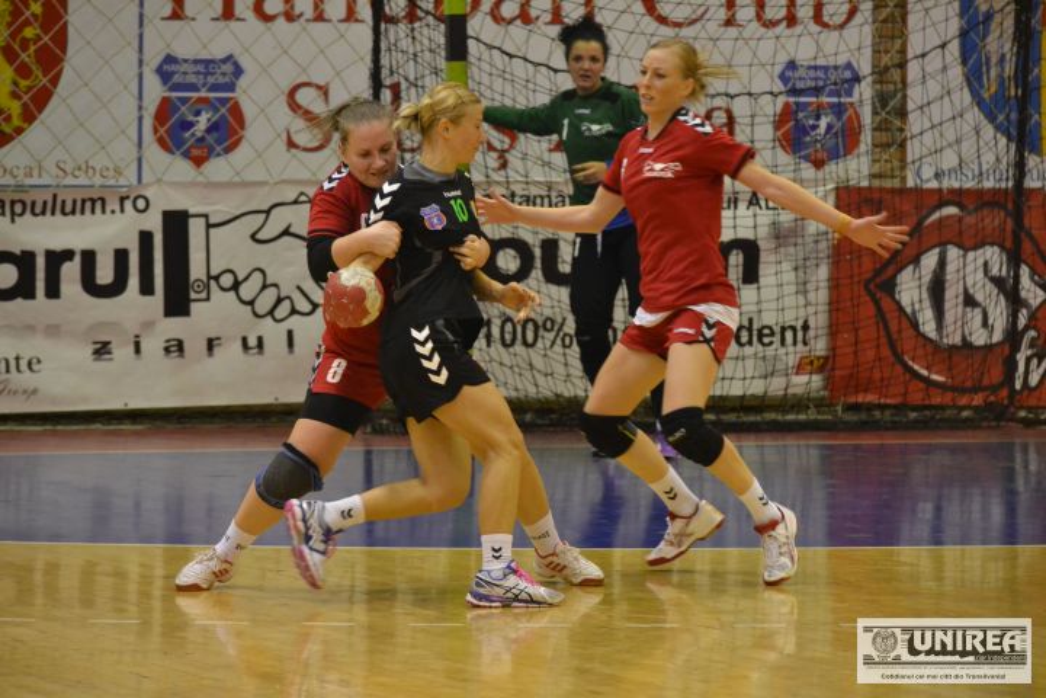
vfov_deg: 6.8
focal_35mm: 202
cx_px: 523
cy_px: 349
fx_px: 5883
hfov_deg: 10.2
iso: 3200
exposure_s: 1/250
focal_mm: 135
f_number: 4.8
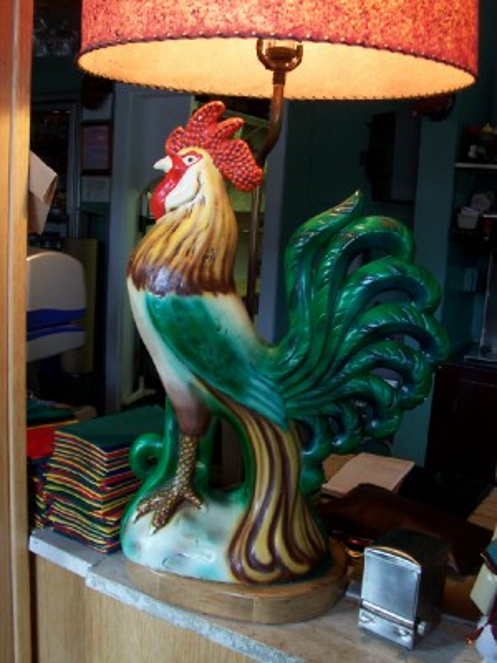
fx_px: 708
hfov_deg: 38.7
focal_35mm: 37
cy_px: 332
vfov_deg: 50.1
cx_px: 248
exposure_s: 1/30
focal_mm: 5.6
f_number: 2.8
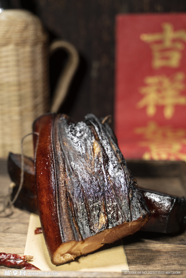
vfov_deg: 33.9
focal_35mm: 59
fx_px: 457
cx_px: 93
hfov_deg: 23.0
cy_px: 139
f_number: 3.5
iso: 125
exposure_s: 1/500
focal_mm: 59
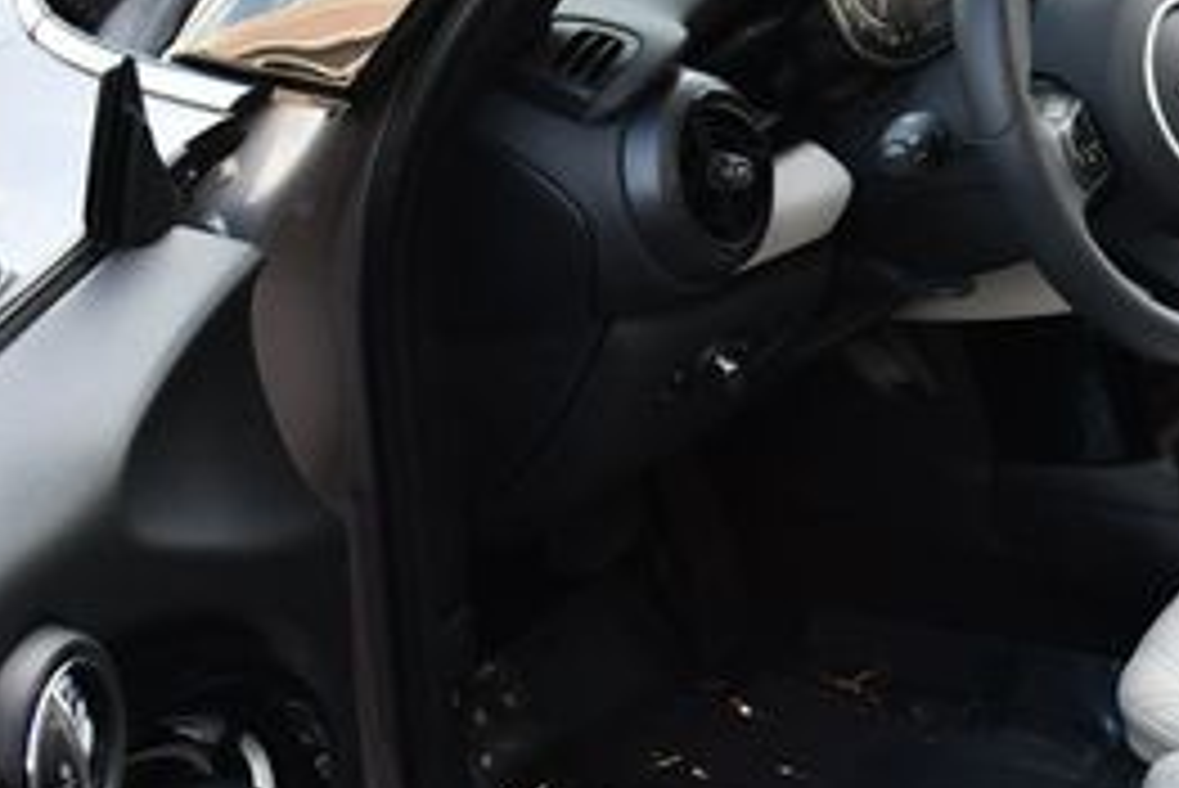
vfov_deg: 15.5
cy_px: 338
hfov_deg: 21.5
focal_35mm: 88
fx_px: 2883
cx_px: 1395
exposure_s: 1/250
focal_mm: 18
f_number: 5
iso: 400
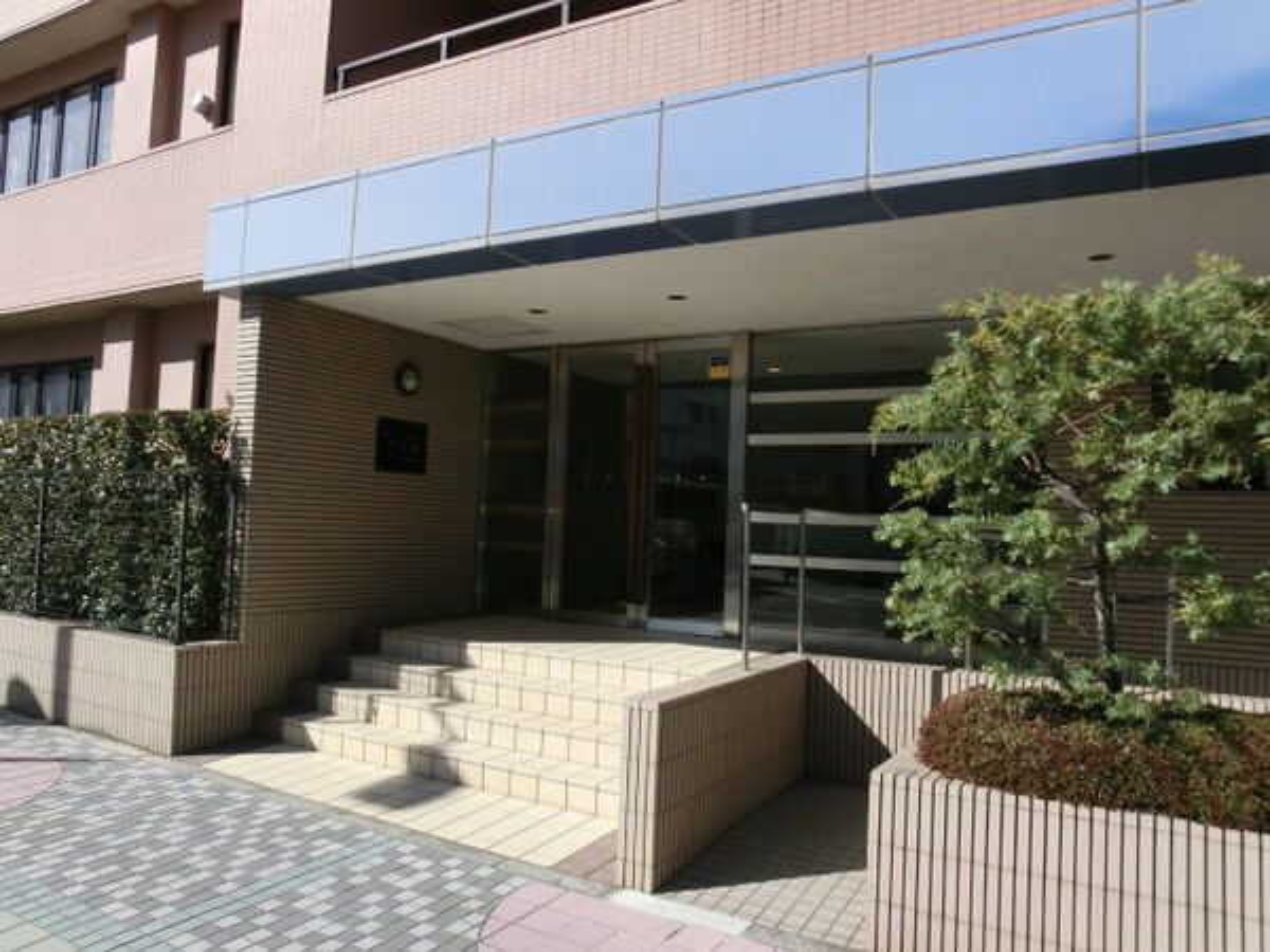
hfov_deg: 69.4
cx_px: 635
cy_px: 476
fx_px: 917
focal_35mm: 25
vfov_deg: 54.9
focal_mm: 4.4
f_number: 8
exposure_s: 1/200
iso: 80
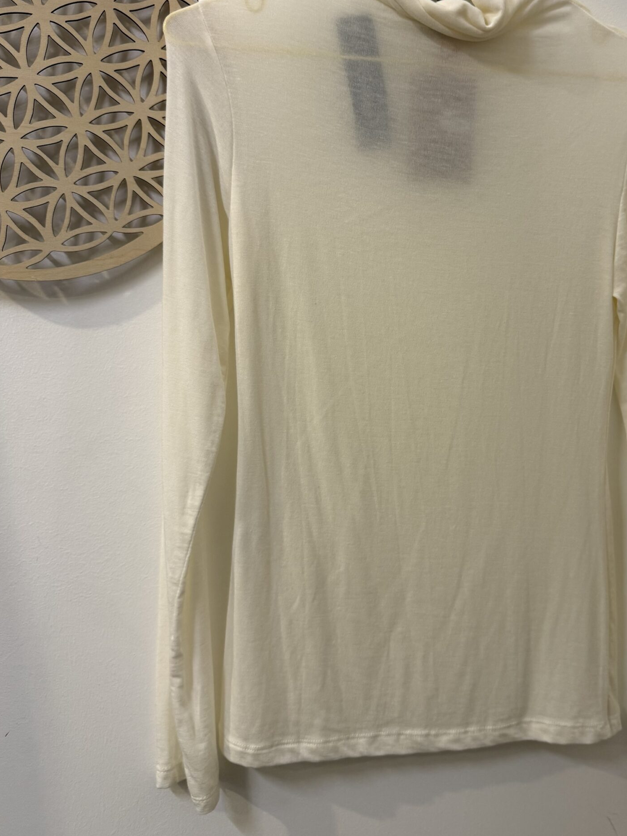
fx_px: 797
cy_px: 364
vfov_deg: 55.2
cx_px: 412
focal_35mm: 33
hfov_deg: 42.4
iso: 160
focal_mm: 6.76
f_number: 1.78
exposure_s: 1/74
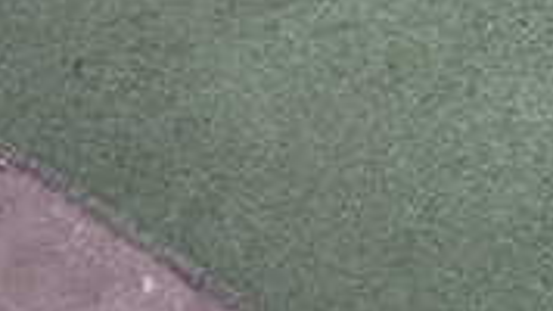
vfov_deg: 10.6
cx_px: 774
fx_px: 1612
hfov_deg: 17.8
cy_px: -177
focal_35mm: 110
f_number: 2.3
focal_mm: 5.4
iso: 100
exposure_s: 1/125
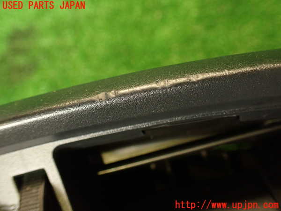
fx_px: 260
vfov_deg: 44.2
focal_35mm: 32
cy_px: 106
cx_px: 140
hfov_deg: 56.8
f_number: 2.4
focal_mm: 5.79
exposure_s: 1/30
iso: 500
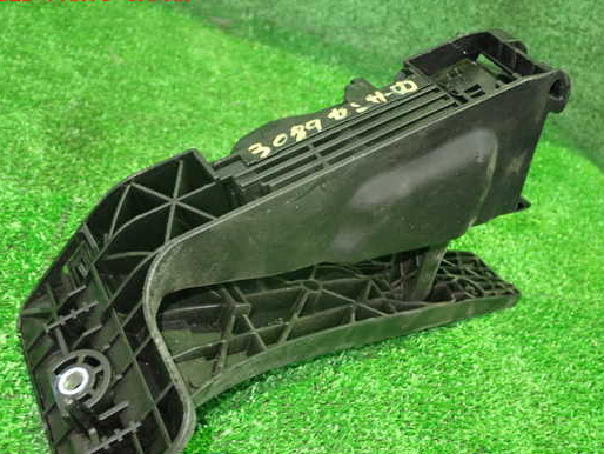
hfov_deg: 44.7
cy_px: 243
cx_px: 329
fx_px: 733
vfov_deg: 34.4
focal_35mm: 42
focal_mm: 6.37
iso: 800
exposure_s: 1/20
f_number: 2.5
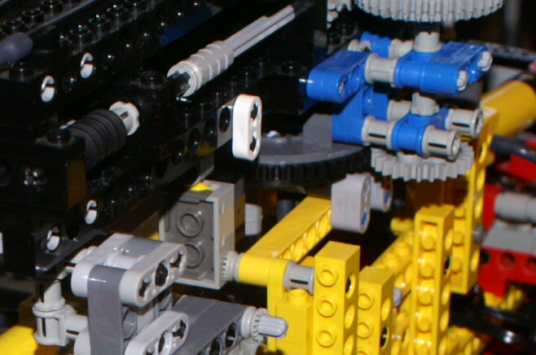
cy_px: 599
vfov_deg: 9.1
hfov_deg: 14.0
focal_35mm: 144
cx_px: -29
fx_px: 2140
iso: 400
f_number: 5.6
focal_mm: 28
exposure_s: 1/60
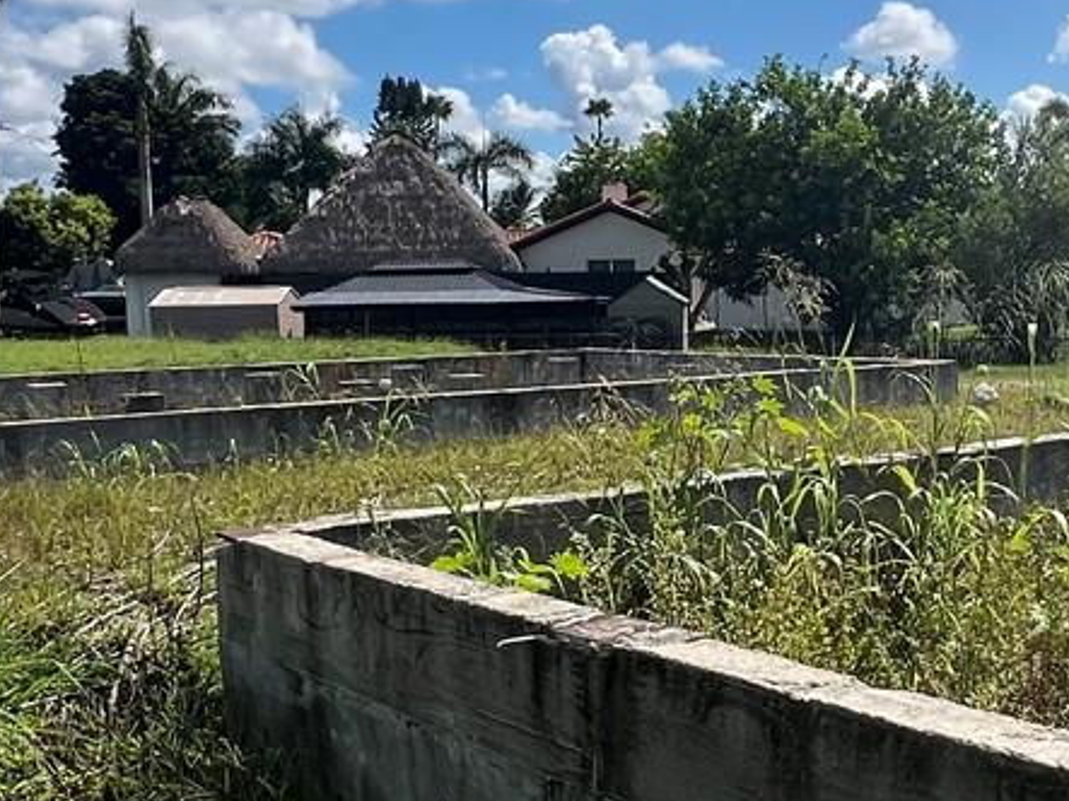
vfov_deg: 30.6
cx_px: 782
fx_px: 1451
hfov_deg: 39.5
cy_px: 536
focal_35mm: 47
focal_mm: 1.57
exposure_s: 1/1647
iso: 32
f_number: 1.8
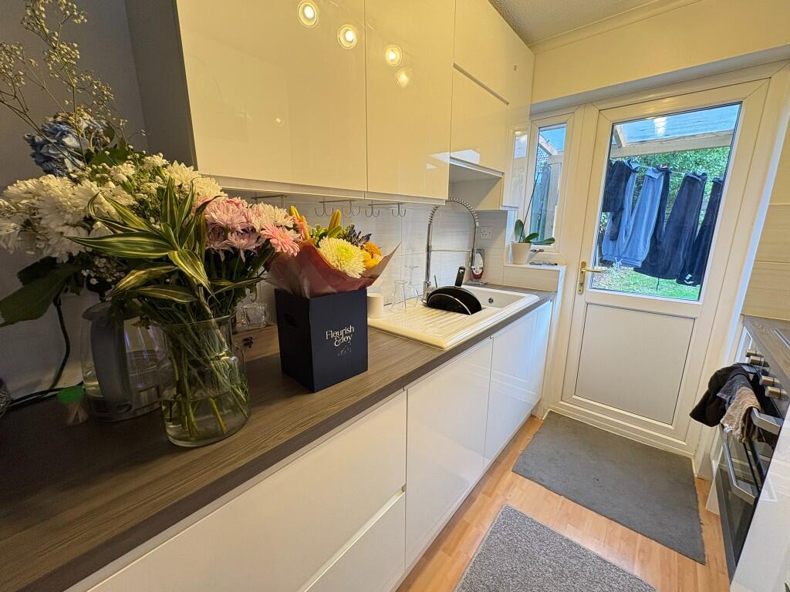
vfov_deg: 85.7
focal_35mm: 14
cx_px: 395
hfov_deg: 102.1
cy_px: 296
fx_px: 320
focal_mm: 2.22
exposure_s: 1/50
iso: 160
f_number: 2.2
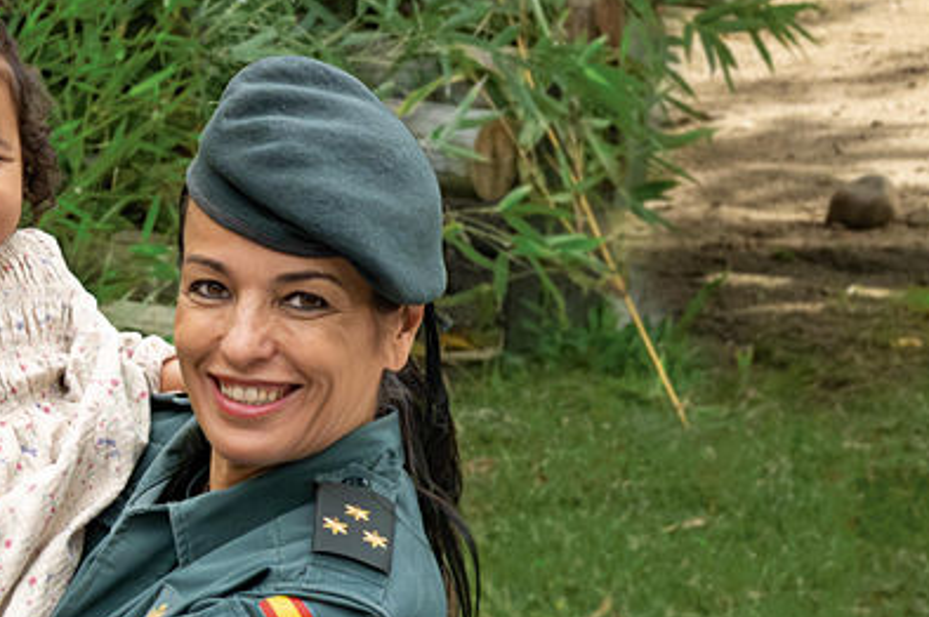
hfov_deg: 3.5
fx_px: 15083
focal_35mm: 585
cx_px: -488
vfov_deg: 2.3
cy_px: 296
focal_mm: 180
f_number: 14
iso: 1250
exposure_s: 1/100
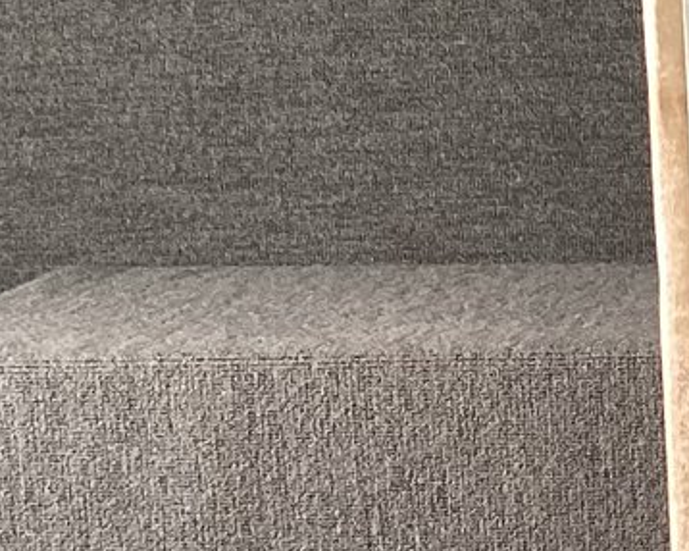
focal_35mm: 128
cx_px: 1210
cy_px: 323
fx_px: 2609
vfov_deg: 12.0
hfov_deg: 13.6
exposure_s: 1/60
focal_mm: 3.3
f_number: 2.4
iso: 100
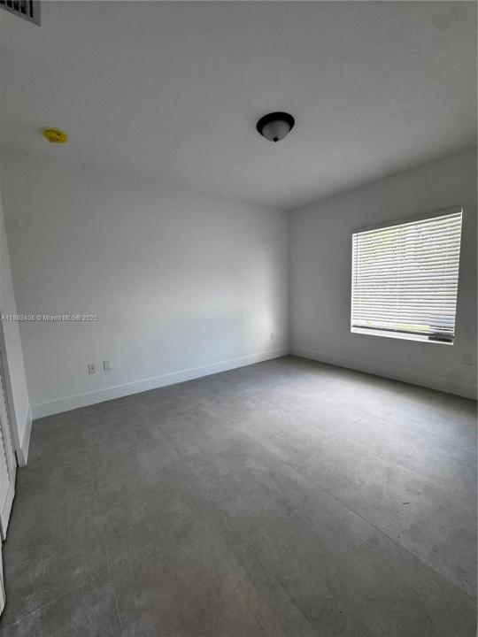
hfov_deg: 85.7
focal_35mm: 14
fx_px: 258
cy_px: 318
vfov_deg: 102.1
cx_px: 239
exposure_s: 1/120
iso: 125
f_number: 2.2
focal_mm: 2.22
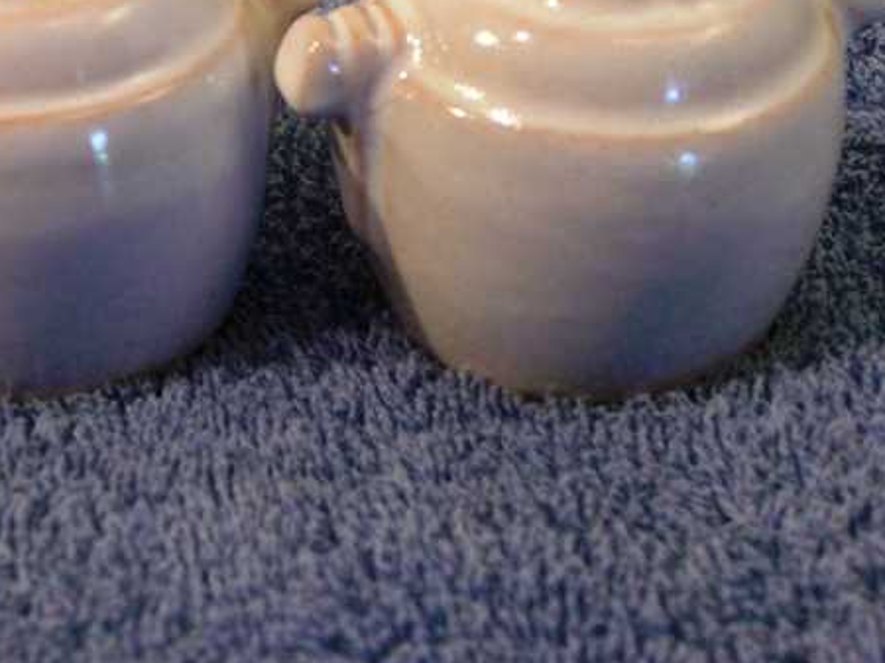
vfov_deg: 13.3
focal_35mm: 111
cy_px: 197
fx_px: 2836
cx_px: 297
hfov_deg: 17.7
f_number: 4.3
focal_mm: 16.3
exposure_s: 1/25
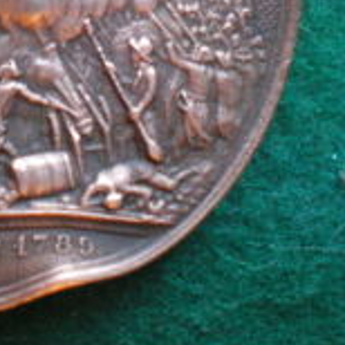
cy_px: -34
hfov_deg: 16.1
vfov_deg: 16.1
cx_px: -45
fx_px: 1184
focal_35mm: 105
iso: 400
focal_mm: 6.3
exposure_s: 1/30
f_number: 3.1
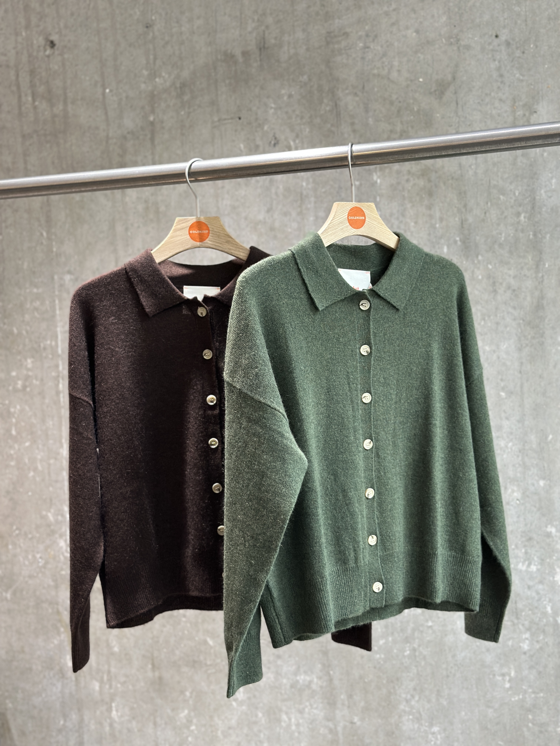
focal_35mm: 48
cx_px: 280
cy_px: 373
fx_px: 1035
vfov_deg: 39.7
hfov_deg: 30.3
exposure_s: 1/100
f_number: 1.78
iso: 200
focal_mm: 6.86
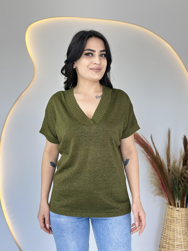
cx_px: 94
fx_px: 348
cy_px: 126
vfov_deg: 39.7
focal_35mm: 48
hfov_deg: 30.3
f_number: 1.78
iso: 64
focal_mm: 6.86
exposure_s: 1/151
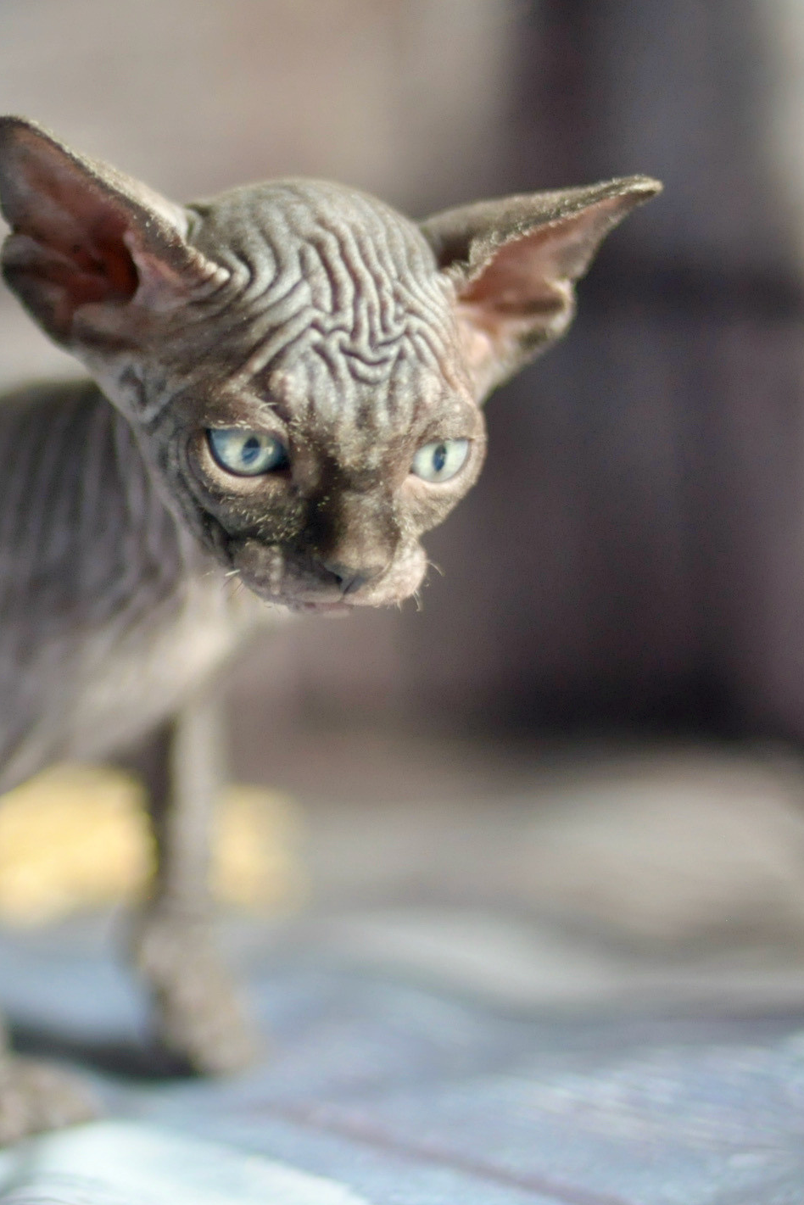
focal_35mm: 113
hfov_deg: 12.0
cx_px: -48
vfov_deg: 18.1
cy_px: 603
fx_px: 3783
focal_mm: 50
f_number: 1.4
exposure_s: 1/640
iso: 800
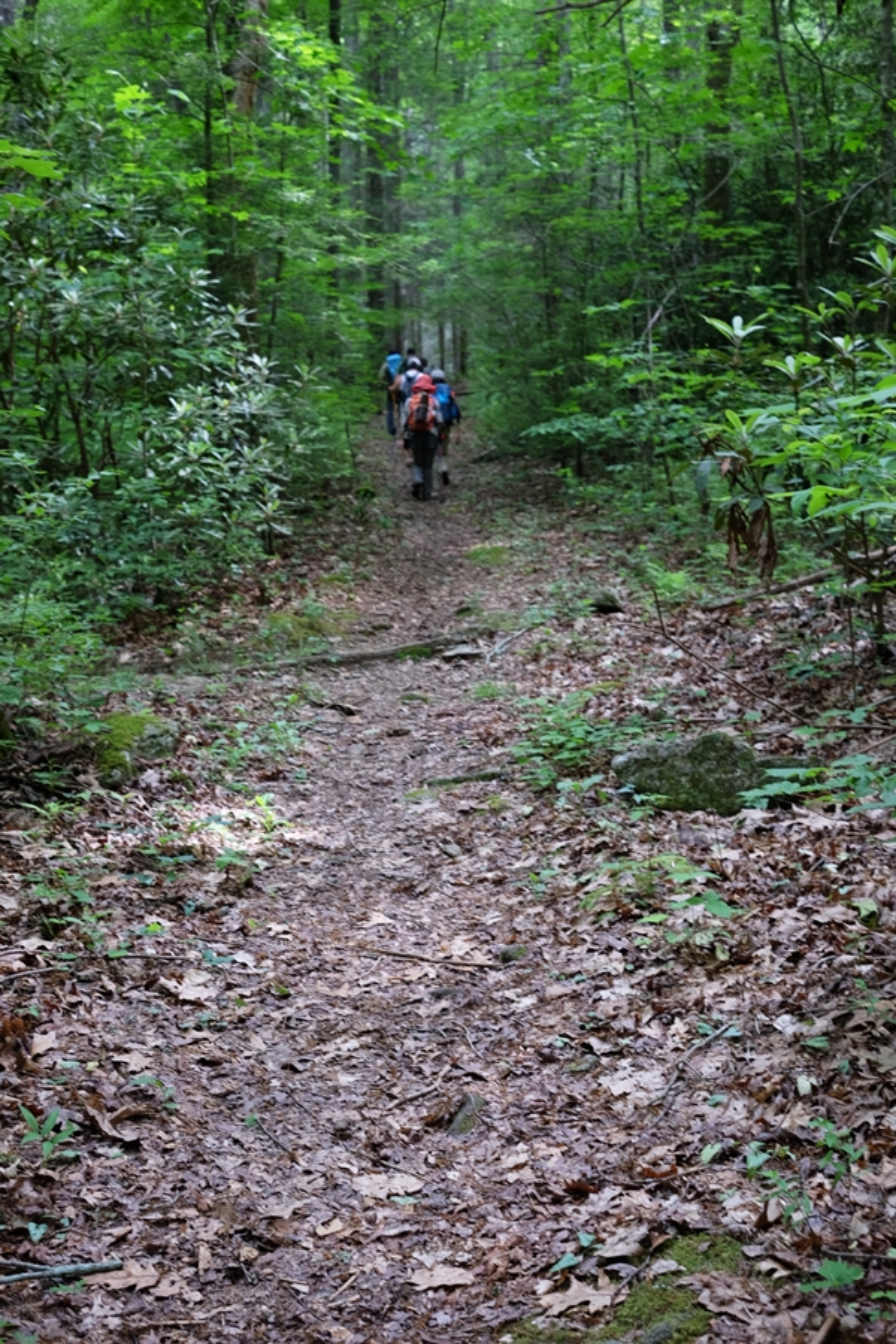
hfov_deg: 32.6
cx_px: 448
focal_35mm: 41
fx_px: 1531
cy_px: 672
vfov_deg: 47.4
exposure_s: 1/40
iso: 200
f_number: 4
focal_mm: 27
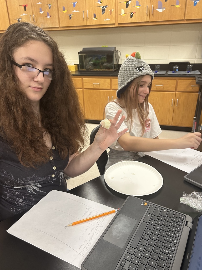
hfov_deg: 53.1
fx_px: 202
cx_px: 101
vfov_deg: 67.3
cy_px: 135
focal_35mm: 26
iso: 160
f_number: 1.5
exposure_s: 1/60
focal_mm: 5.7
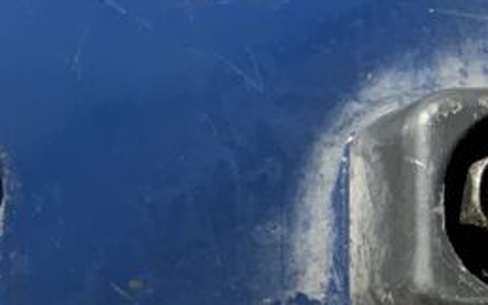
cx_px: -361
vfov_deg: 10.3
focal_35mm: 122
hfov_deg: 15.1
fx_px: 1622
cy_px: 477
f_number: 1.8
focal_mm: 3
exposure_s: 1/1626
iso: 16
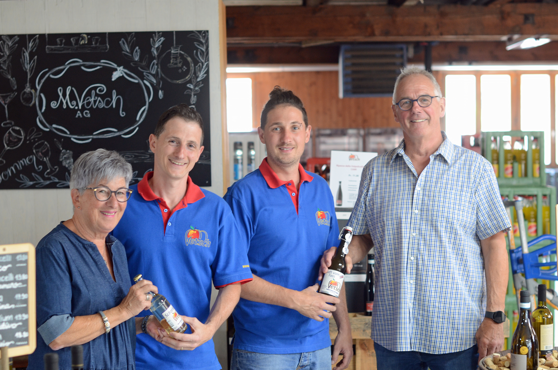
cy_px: 185
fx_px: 1160
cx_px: 279
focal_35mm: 75
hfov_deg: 27.0
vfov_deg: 18.1
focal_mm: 50
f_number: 2.8
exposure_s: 1/30
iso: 640
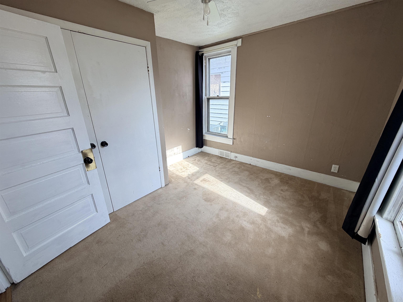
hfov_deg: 102.1
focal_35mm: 14
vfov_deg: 85.7
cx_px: 202
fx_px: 163
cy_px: 151
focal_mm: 2.22
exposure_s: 1/123
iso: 40
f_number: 2.2
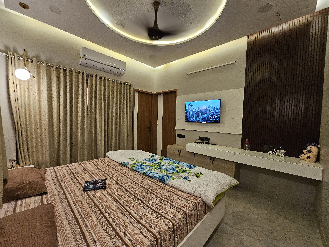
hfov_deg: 106.2
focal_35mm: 13
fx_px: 124
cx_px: 164
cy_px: 124
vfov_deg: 89.9
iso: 500
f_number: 2.2
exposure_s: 1/33
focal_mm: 2.2
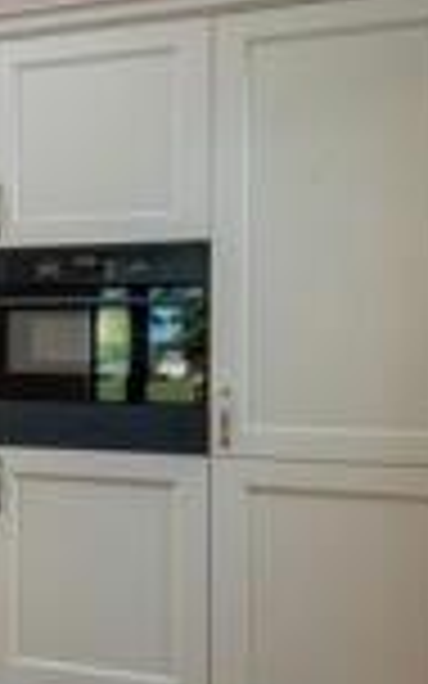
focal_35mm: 66
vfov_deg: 31.1
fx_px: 1232
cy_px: 340
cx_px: -448
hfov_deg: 15.4
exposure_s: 1/60
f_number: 7.1
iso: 160
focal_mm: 9.9
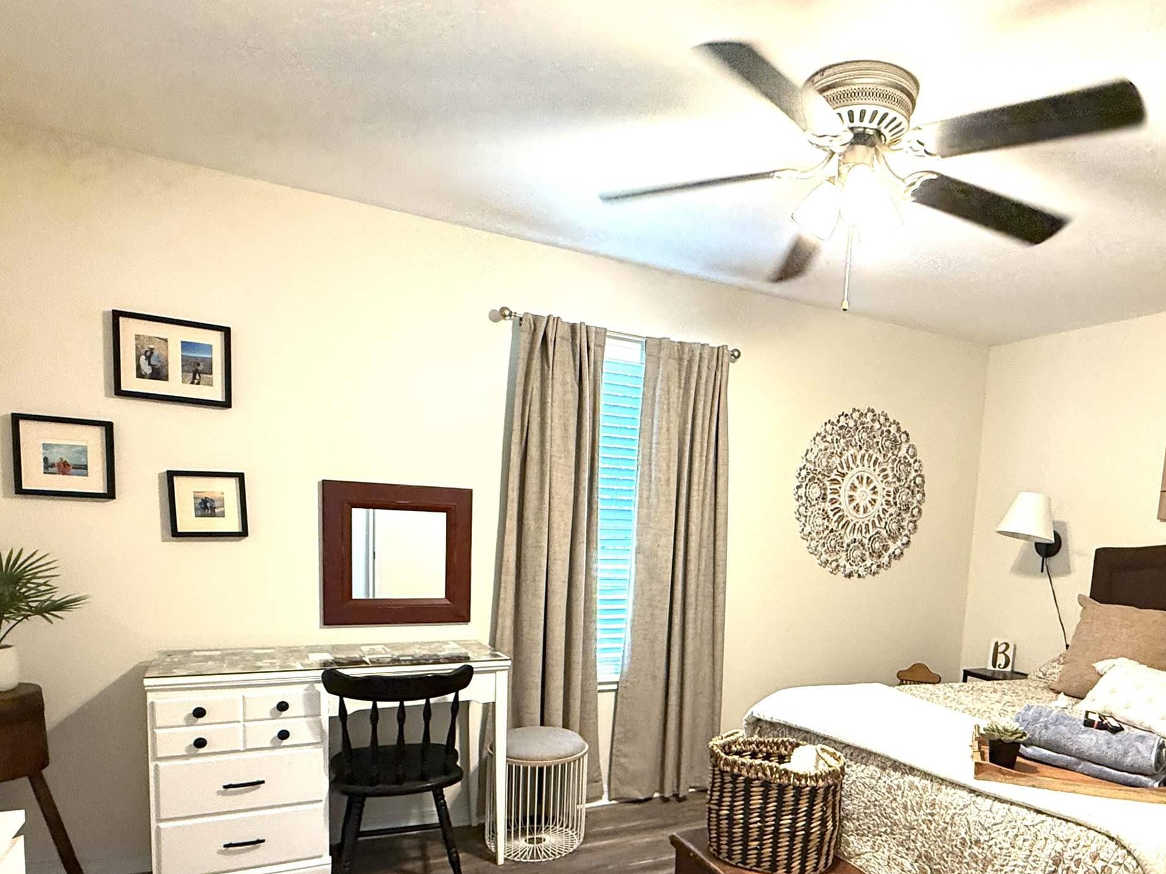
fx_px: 775
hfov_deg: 73.1
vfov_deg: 57.0
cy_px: 610
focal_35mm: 23
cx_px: 701
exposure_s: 1/60
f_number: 2.2
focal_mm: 2.22
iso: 320
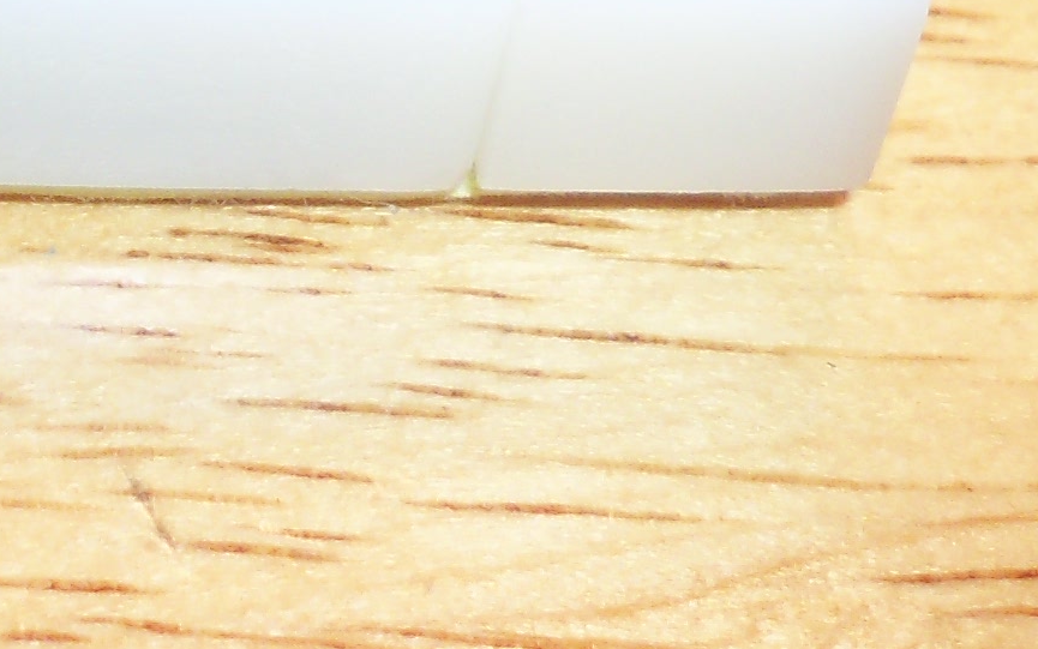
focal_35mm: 152
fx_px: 4301
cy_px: -505
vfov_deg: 8.3
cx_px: -74
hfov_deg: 13.5
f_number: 2.9
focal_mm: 5.7
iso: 100
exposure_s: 1/30
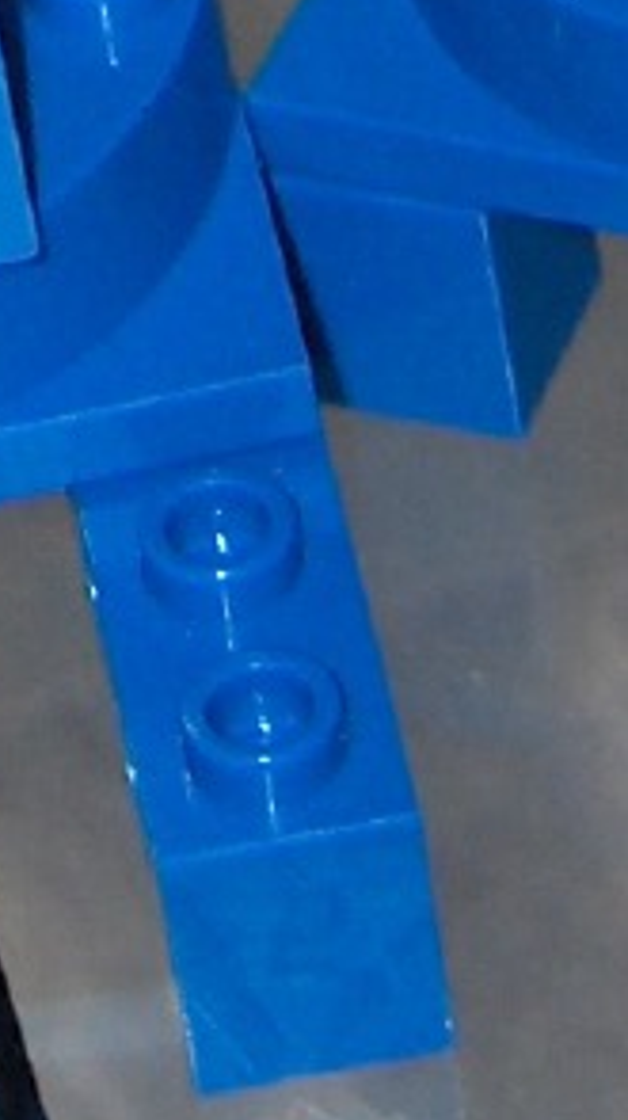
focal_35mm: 296
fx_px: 8778
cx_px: -910
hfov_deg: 4.0
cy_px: -2518
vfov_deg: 6.5
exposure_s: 1/60
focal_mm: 8
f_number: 2.8
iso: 100
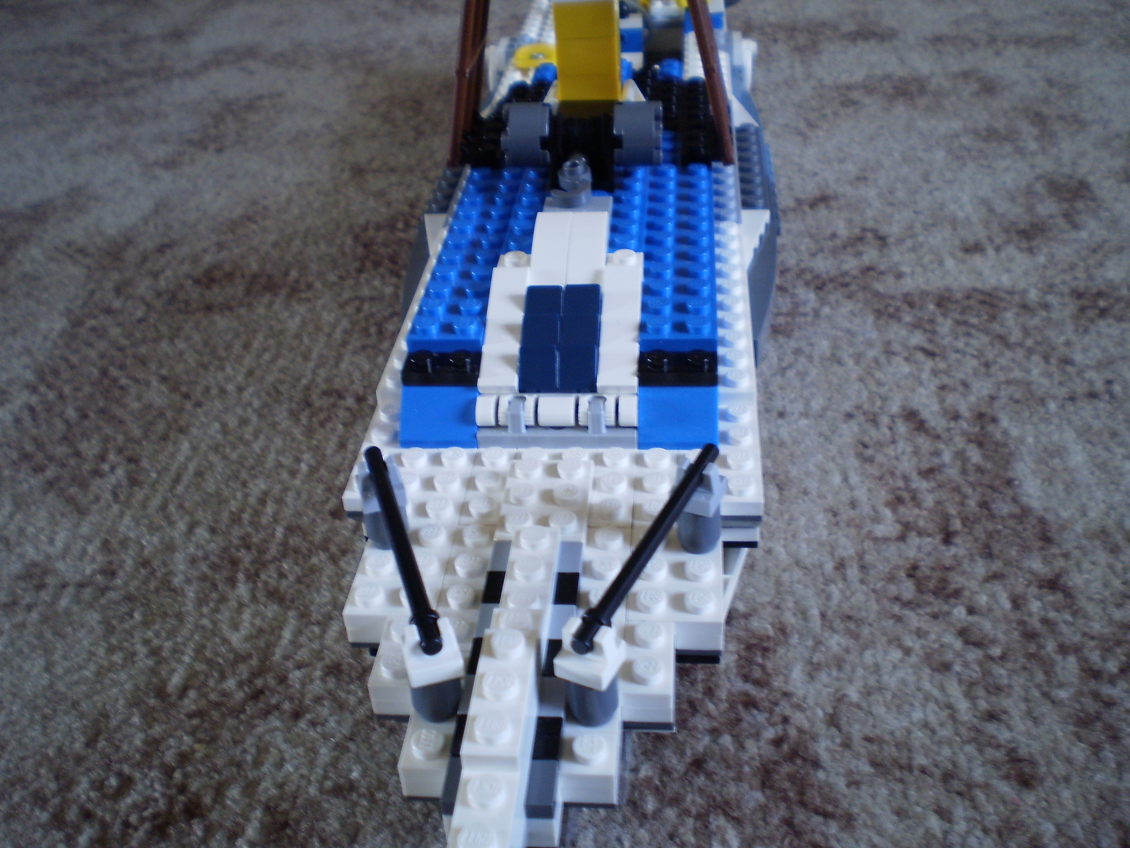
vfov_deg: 39.7
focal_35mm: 36
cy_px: 424
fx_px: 1175
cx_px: 565
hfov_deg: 51.4
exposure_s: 1/15
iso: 125
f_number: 3.1
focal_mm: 6.3
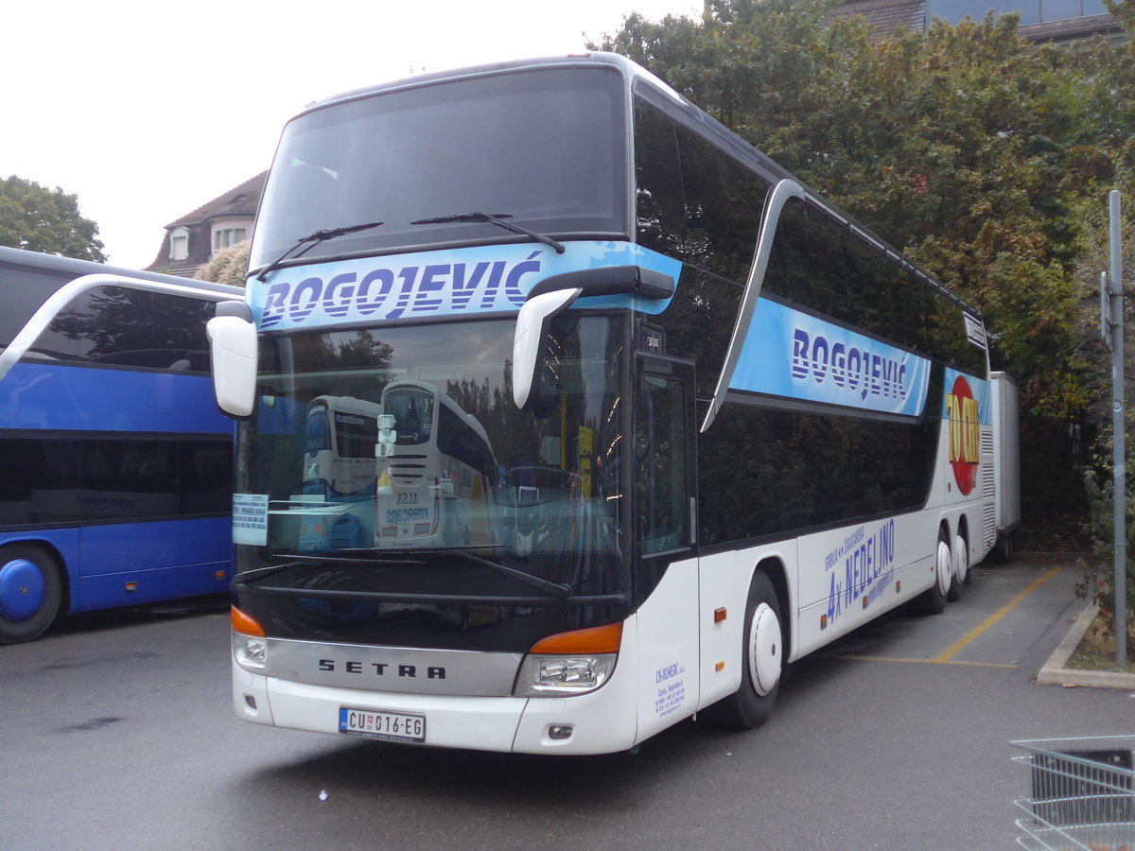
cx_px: 568
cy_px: 426
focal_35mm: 39
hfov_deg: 47.9
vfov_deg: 36.8
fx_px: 1279
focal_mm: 8
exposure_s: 1/60
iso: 320
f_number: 2.5
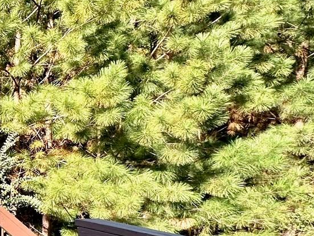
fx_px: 472
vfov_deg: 27.8
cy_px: 165
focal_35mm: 52
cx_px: -255
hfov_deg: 21.9
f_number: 2.2
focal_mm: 2.22
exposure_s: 1/330
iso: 40
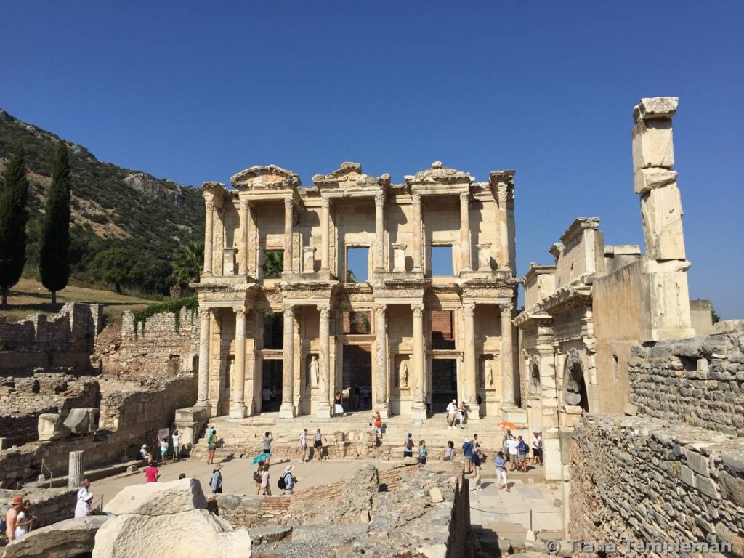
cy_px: 279
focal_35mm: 29
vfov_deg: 48.2
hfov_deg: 61.7
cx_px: 372
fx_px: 623
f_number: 2.2
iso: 32
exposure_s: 1/3597
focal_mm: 4.15
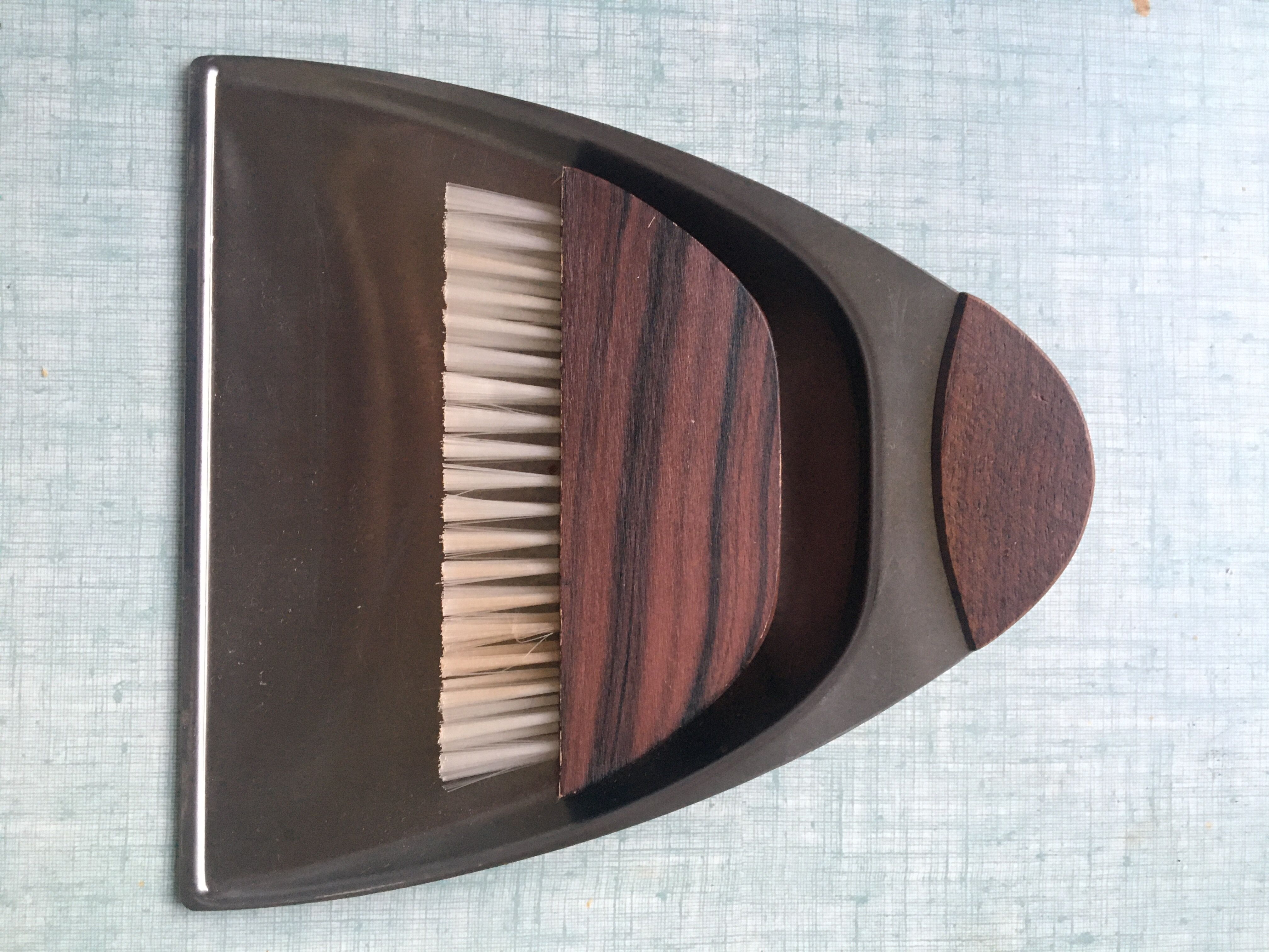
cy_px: 476
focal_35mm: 29
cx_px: 634
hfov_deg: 61.7
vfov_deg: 48.2
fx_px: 1063
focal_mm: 4.15
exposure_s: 1/33
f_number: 2.2
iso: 200
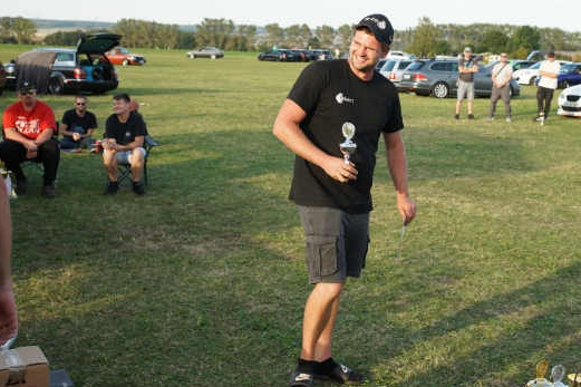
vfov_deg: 28.6
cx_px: 365
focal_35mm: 47
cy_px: 161
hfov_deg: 41.6
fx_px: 758
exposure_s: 1/200
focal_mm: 35
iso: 200
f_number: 5
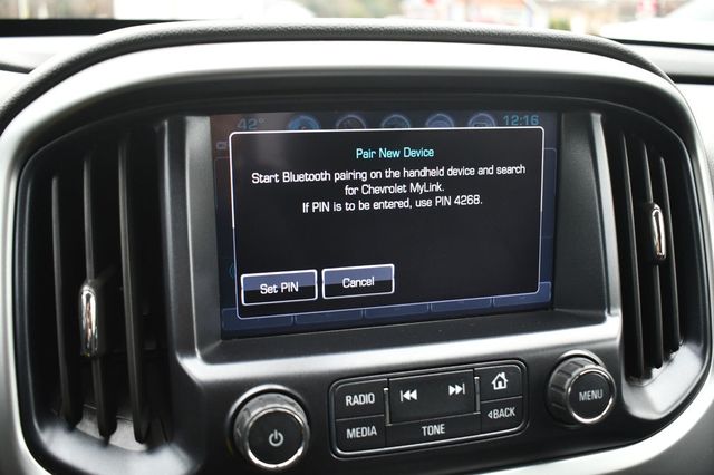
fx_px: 714
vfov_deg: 36.8
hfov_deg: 53.2
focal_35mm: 36
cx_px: 357
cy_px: 238
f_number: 3.8
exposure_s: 1/160
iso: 800
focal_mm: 24
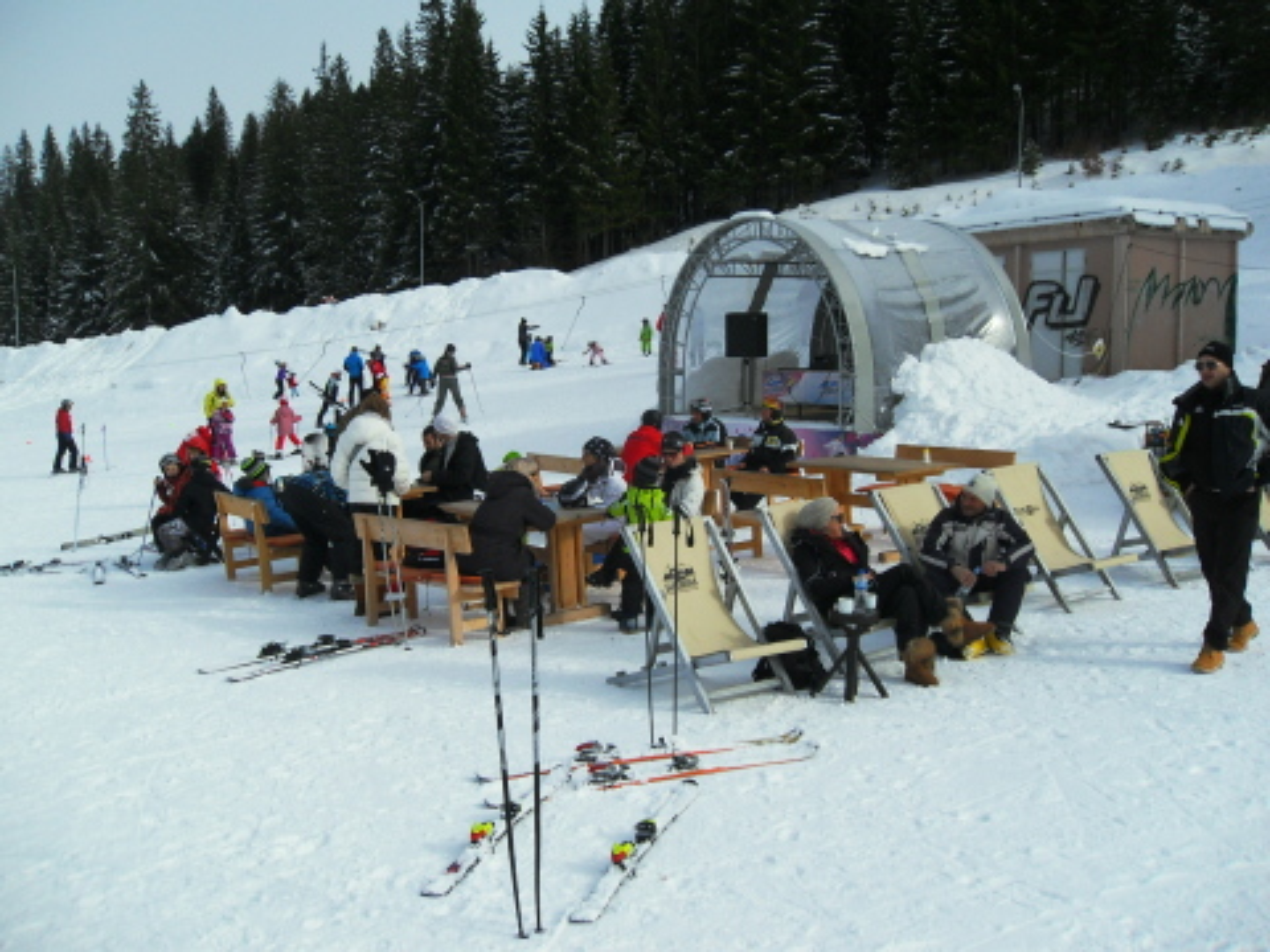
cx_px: 635
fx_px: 1284
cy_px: 476
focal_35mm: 35
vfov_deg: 40.7
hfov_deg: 52.6
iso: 80
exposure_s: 1/350
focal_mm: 6.3
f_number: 8.2
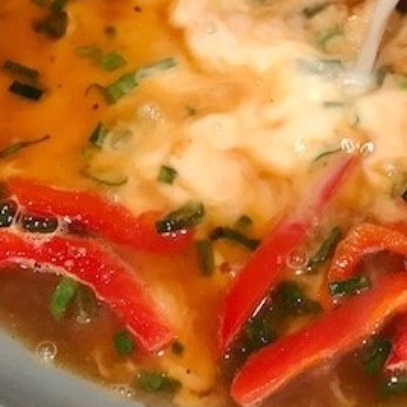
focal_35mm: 74
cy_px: 59
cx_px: 289
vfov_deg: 22.9
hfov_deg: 23.2
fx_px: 984
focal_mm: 3.99
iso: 40
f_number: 1.8
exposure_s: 1/20
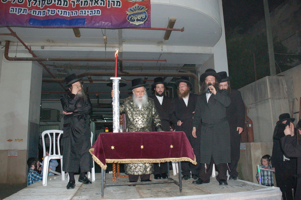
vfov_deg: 47.8
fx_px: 225
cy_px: 100
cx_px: 150
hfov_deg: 67.4
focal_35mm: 27
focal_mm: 18
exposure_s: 1/60
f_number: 5
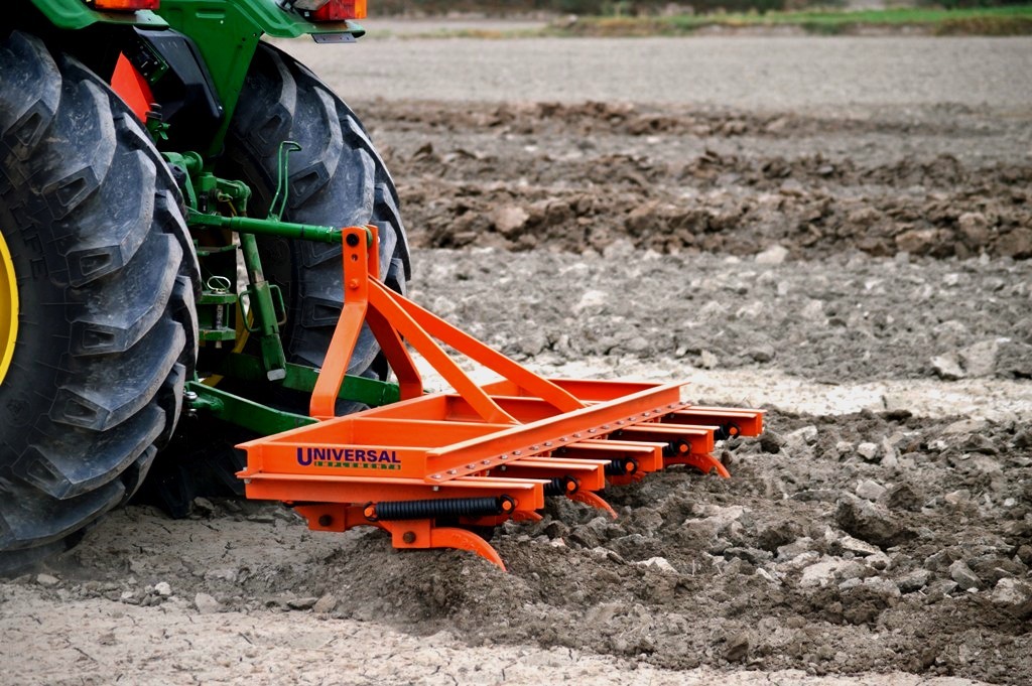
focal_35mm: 129
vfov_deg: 10.6
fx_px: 3695
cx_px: 516
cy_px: 343
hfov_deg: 15.9
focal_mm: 86
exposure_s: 1/800
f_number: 4.2
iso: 200
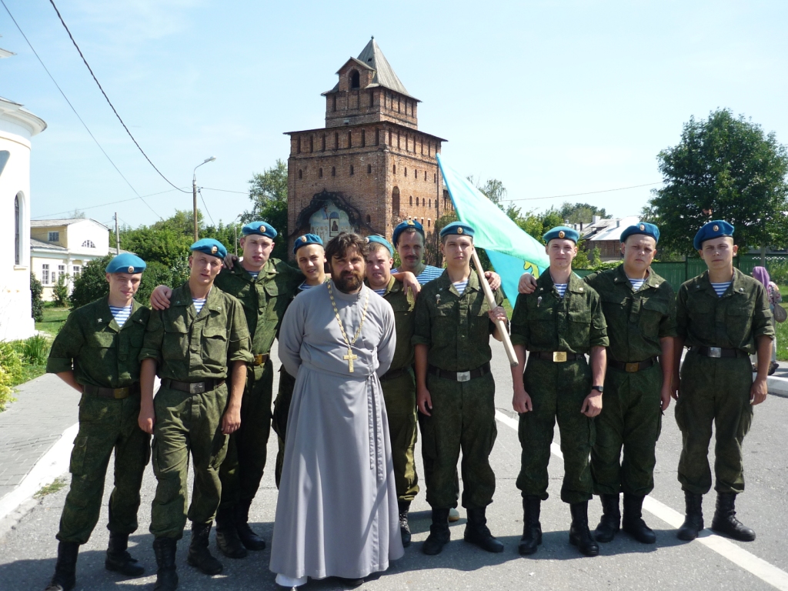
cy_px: 296
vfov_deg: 42.9
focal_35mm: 33
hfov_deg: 55.4
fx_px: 751
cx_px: 394
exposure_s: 1/125
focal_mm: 5.5
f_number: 8
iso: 100
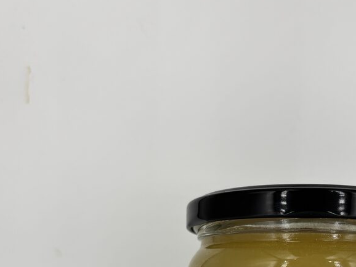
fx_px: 555
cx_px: 256
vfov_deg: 25.1
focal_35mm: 54
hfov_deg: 35.0
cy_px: 293
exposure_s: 1/1522
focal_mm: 5.96
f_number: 1.6
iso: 50
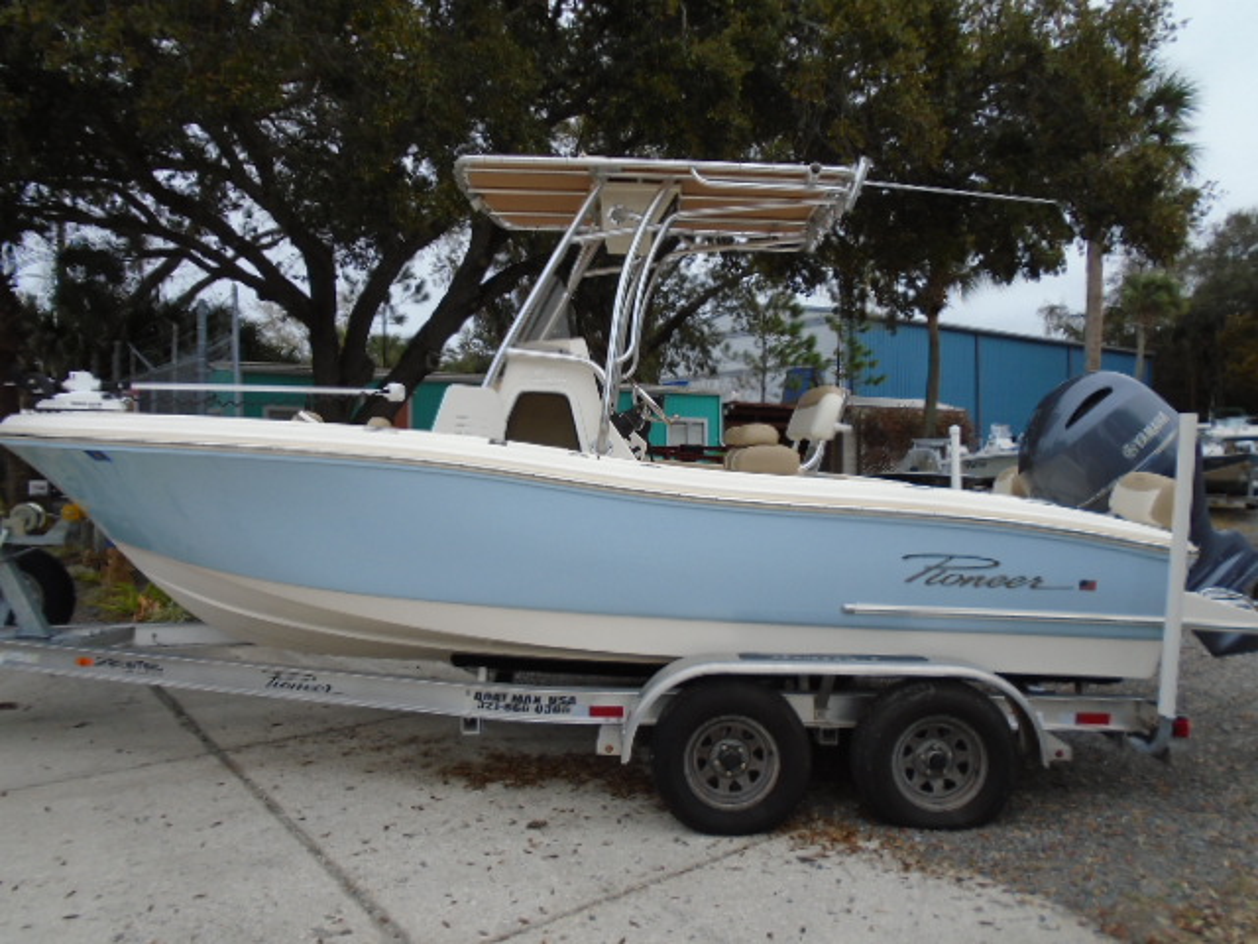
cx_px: 629
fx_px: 945
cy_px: 472
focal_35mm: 26
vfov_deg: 53.1
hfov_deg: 67.3
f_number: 3.2
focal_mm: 4.6
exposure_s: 1/640
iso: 100
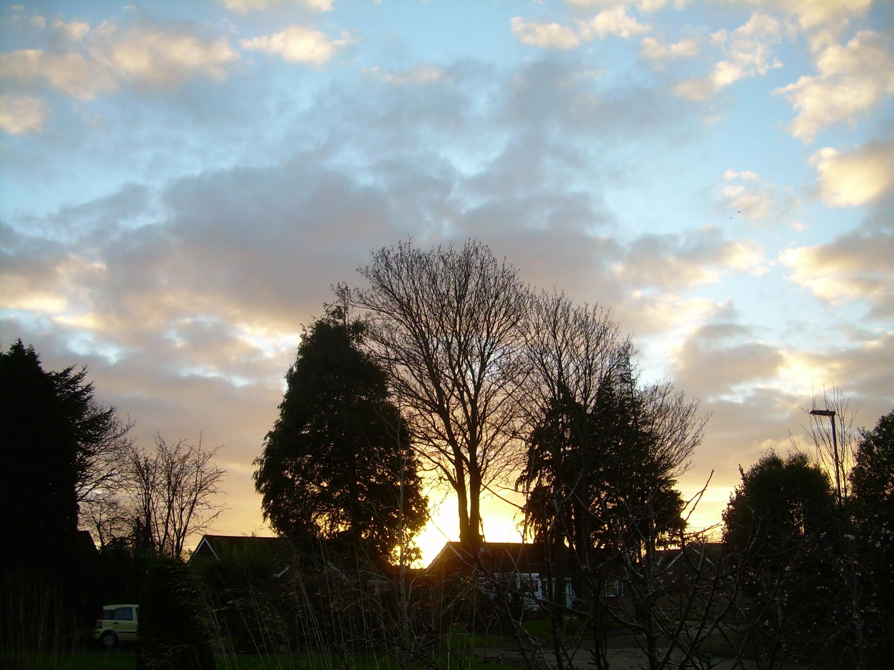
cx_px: 447
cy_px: 335
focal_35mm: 38
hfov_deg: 49.0
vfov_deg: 37.7
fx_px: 981
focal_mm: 6.3
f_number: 2.8
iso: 50
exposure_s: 1/193
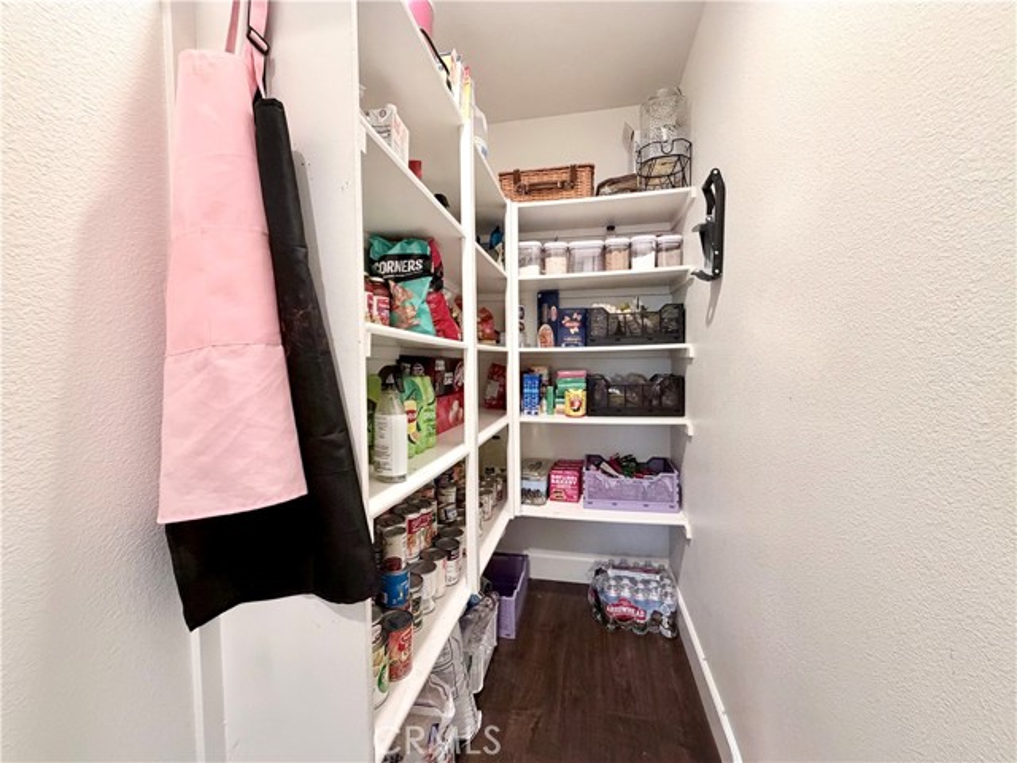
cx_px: 508
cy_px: 382
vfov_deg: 85.7
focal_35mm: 14
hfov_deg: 102.1
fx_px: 411
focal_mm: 2.22
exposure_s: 1/60
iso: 500
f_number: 2.2
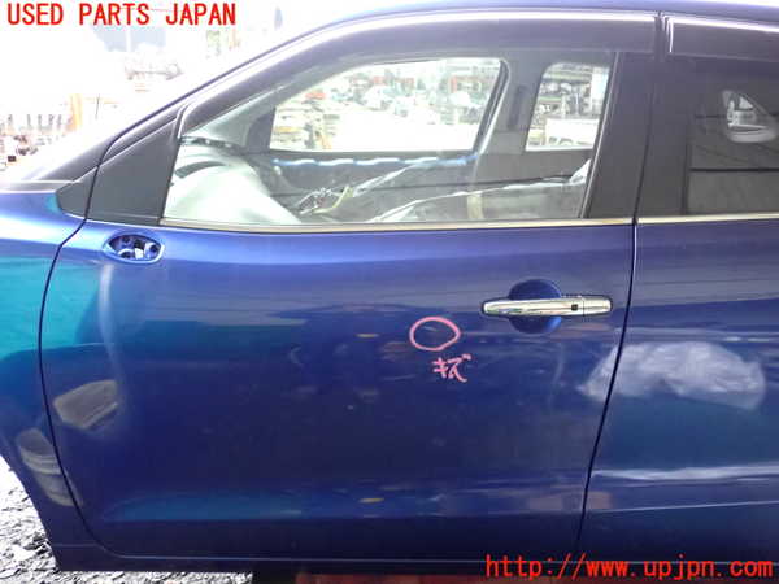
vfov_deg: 46.8
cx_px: 390
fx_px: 675
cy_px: 292
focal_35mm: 30
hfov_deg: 60.0
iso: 2000
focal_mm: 5.4
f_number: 2.3
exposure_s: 1/200
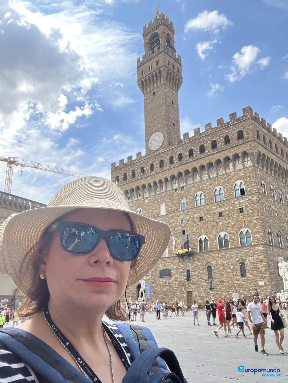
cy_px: 192
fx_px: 333
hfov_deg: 46.8
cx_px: 144
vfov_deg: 60.0
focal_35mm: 30
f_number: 2.2
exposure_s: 1/392
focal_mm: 2.71
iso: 32
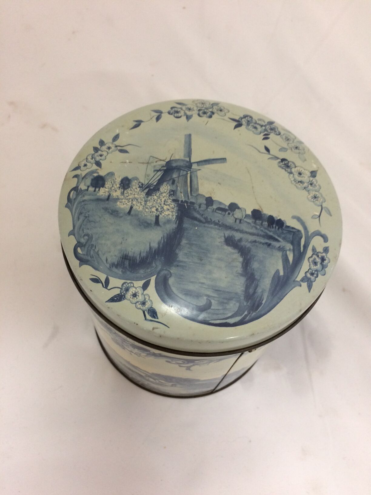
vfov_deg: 61.7
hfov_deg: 48.2
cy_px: 248
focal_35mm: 29
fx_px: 414
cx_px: 186
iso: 100
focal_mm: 4.15
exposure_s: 1/33
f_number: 2.2
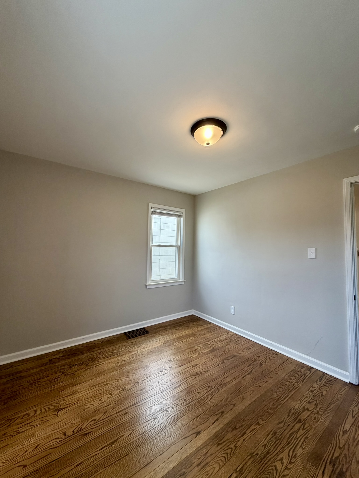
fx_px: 194
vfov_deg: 102.1
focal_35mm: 14
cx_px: 180
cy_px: 239
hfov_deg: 85.7
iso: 200
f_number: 2.2
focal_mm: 2.22
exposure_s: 1/121
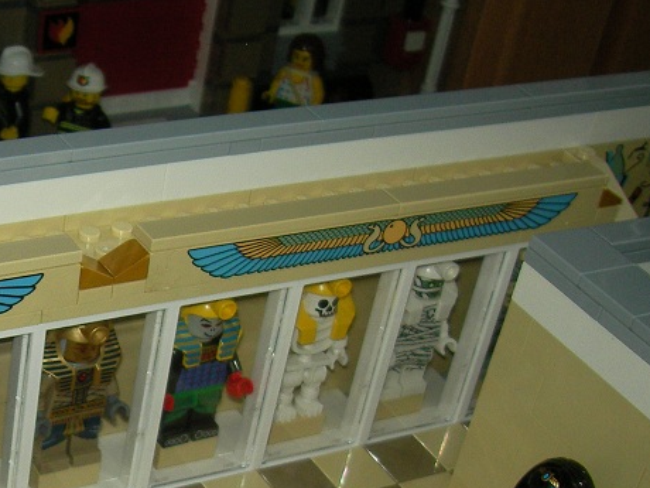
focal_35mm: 76
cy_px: 485
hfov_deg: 24.7
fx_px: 1427
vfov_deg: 18.9
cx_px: 32
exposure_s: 1/30
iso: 100
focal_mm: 6.3
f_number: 3.3
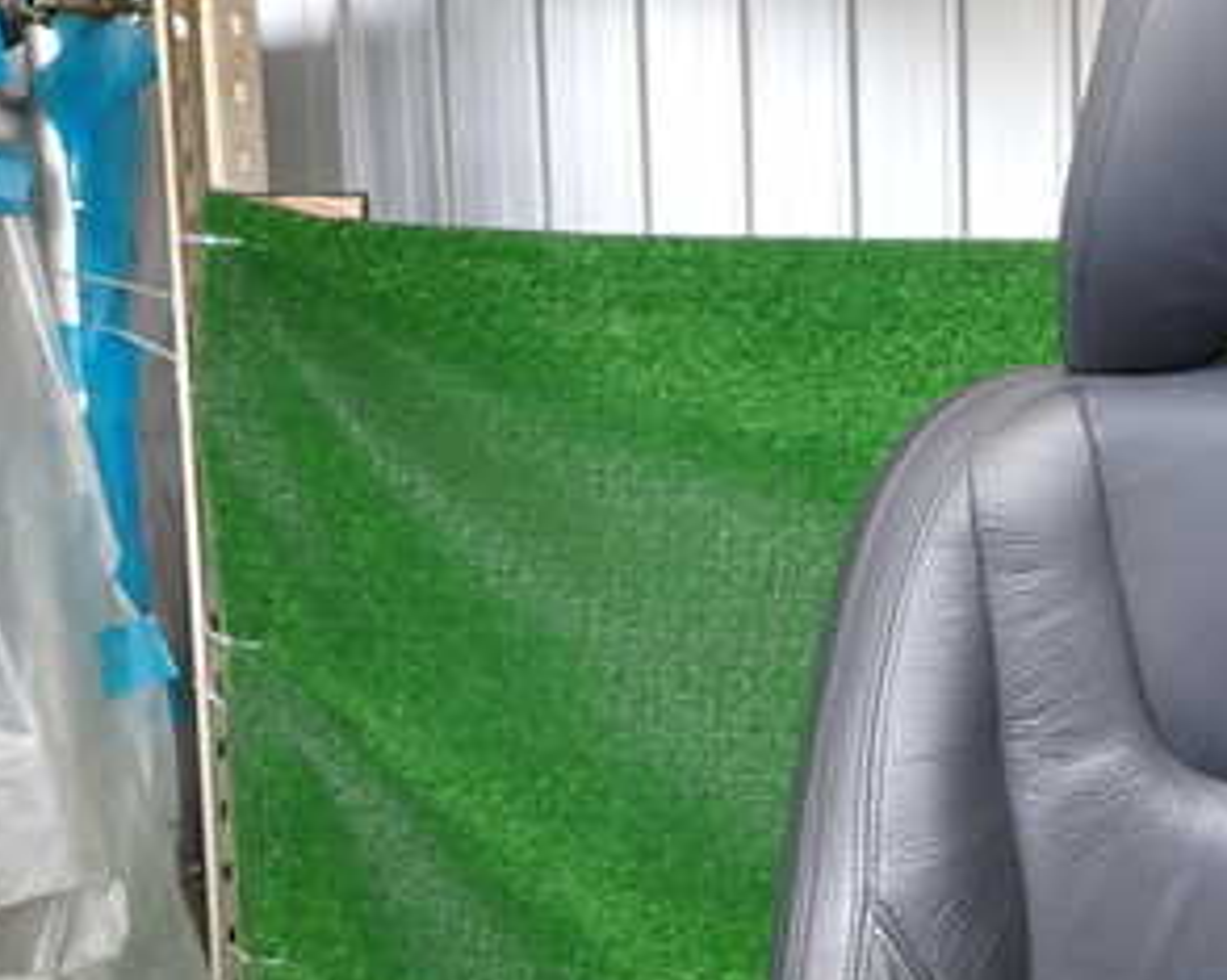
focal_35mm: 50
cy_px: 670
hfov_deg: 34.7
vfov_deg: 30.0
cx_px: 1156
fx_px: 1815
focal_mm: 4.5
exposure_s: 1/40
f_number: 2
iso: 200
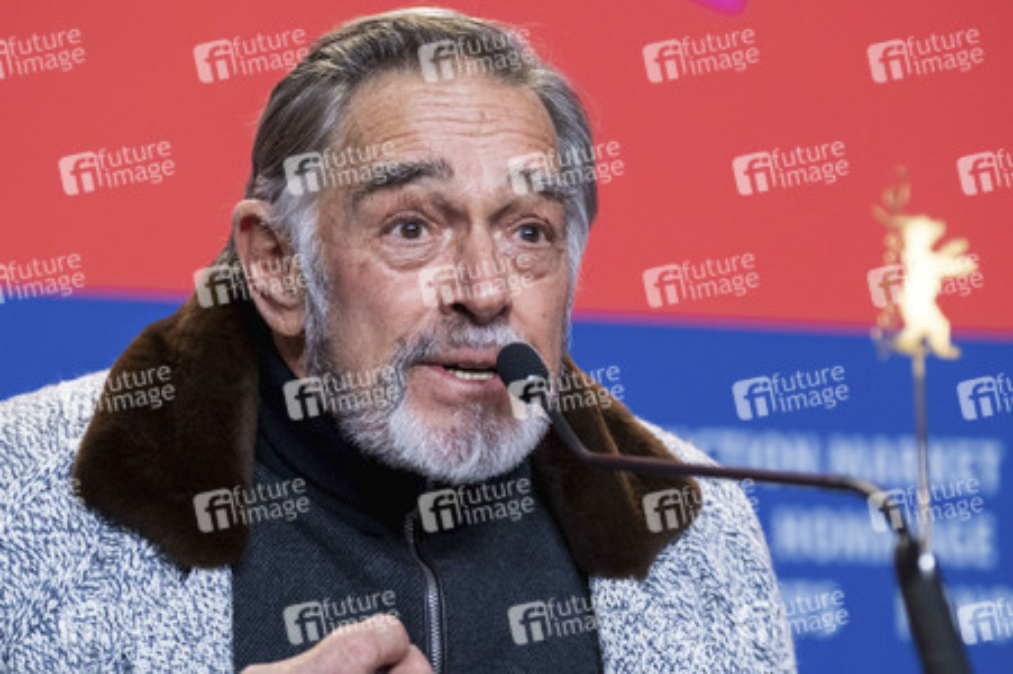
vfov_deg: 9.6
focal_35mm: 142
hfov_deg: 14.5
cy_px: 337
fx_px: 3993
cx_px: 506
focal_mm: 94.5
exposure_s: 1/160
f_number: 2.8
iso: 1600
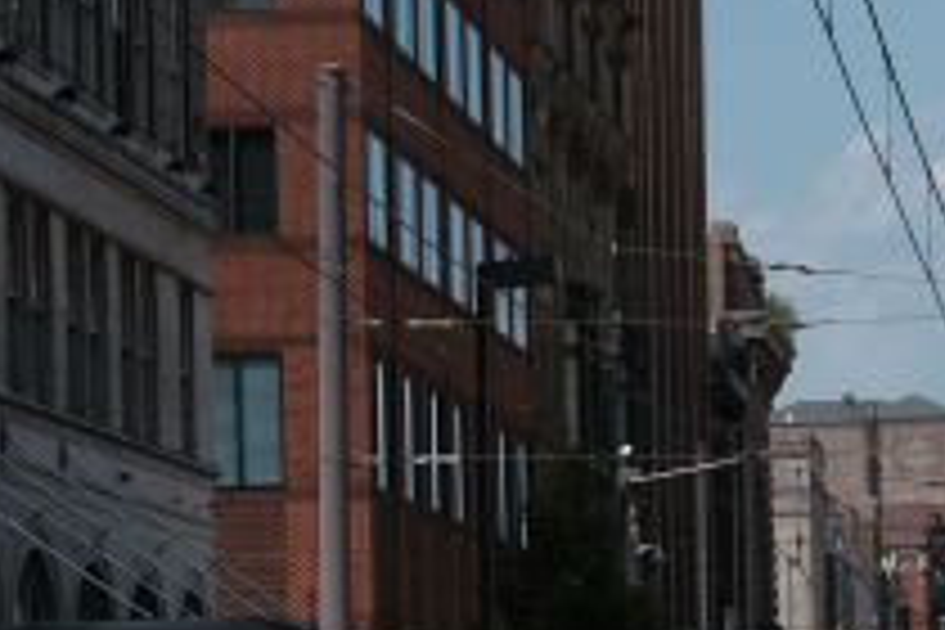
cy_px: 934
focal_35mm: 259
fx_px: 6798
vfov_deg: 5.3
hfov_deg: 7.8
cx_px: 1346
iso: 80
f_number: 8
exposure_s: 1/280
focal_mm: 35
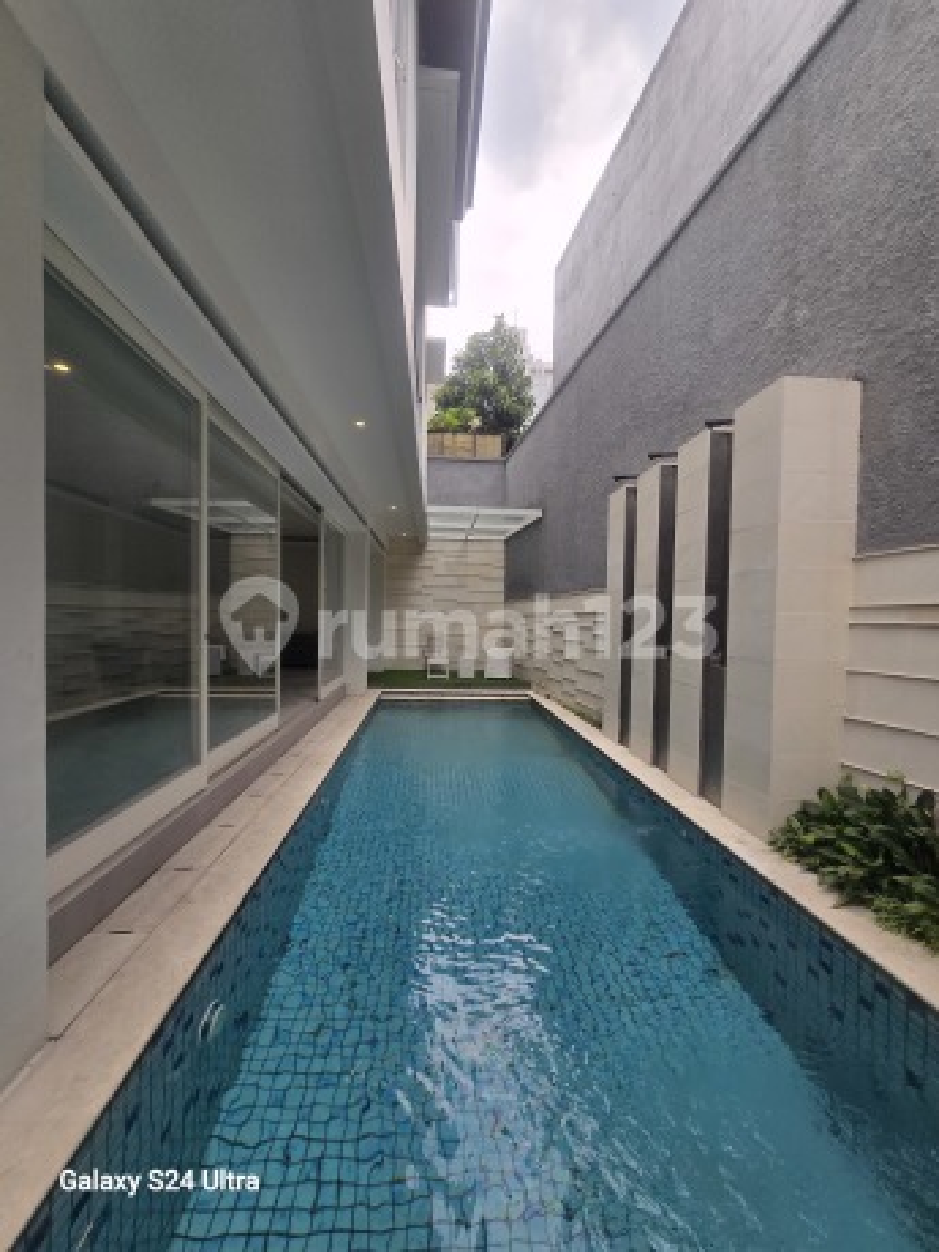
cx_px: 470
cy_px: 626
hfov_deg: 89.9
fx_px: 470
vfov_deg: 106.2
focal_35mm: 13
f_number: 2.2
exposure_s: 1/2000
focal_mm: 2.2
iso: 100
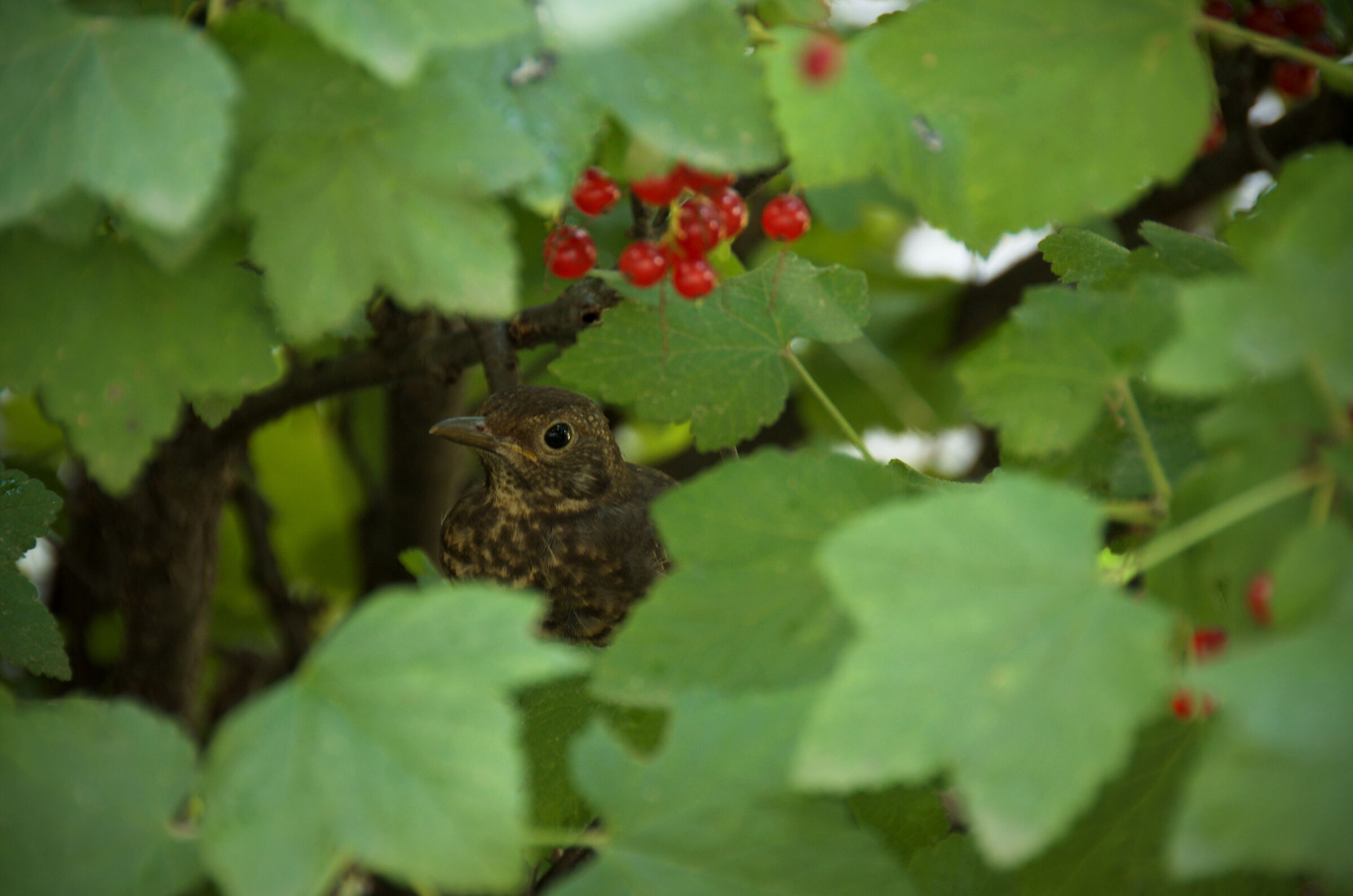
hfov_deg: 6.9
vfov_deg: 4.6
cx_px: 676
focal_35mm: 300
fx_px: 11252
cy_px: 448
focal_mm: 200
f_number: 5.6
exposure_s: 1/25
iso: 200
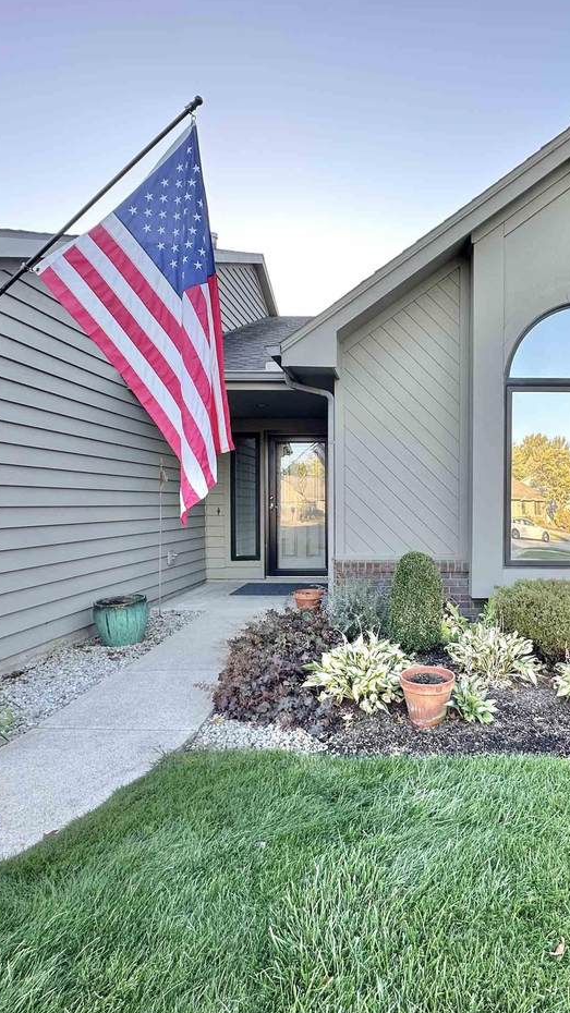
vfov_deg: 83.8
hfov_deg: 52.0
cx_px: 402
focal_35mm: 21
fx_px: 564
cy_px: 516
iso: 40
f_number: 2.2
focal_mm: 2.22
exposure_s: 1/137
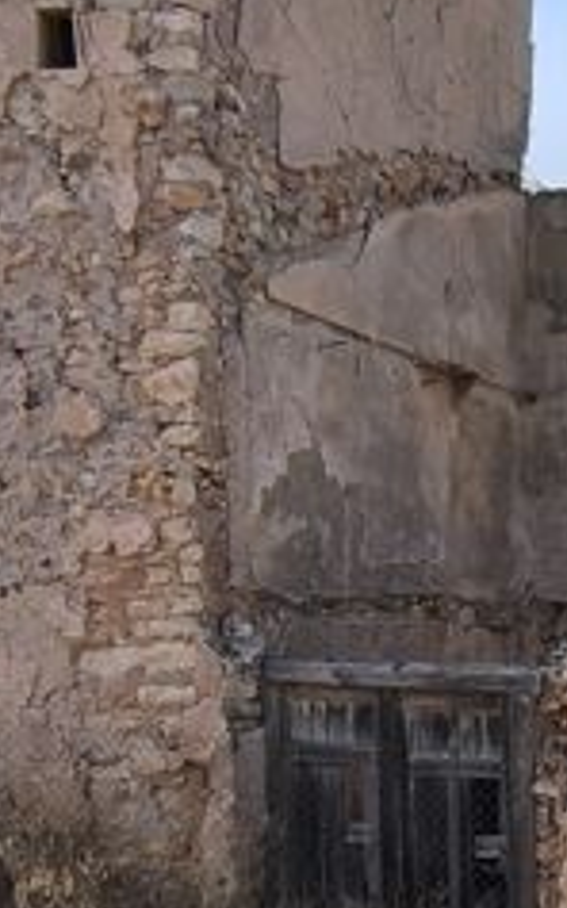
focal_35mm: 50
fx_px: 1237
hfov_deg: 23.2
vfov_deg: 39.3
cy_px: 674
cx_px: 718
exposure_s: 1/2141
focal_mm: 1.65
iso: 50
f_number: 2.2
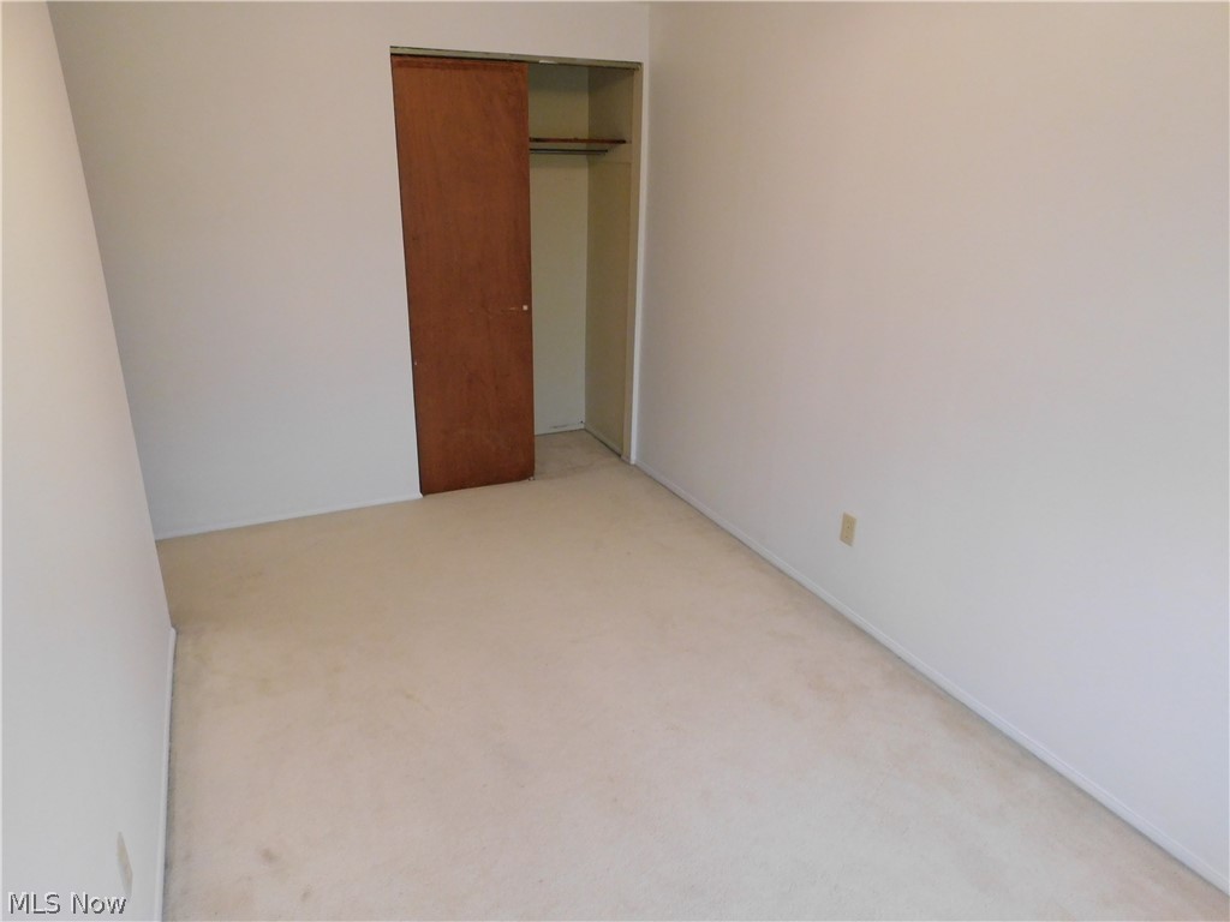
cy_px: 461
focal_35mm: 23
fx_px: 817
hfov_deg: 73.9
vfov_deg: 58.9
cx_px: 615
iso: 400
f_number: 3
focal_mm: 4
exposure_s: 1/20
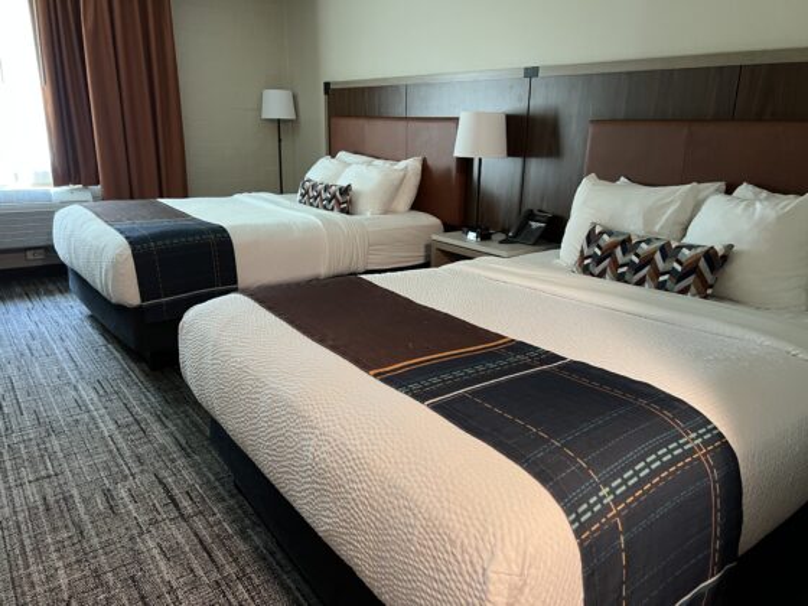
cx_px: 404
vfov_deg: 53.1
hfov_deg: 67.3
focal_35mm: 26
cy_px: 303
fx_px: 607
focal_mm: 5.7
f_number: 1.5
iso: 320
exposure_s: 1/60
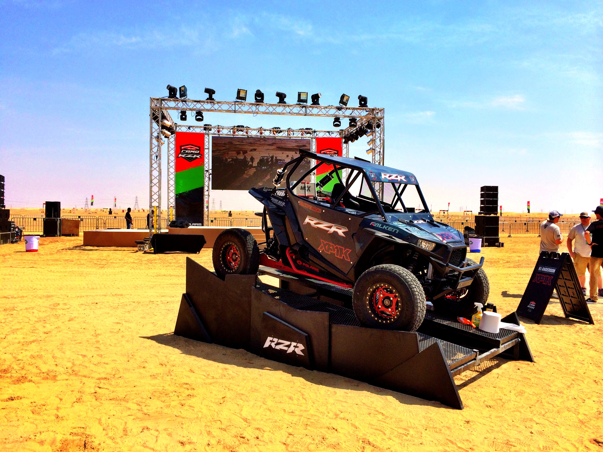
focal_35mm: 30
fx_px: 523
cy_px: 226
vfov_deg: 46.8
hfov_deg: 60.0
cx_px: 302
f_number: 2.2
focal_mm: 4.12
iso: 40
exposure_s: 1/3165
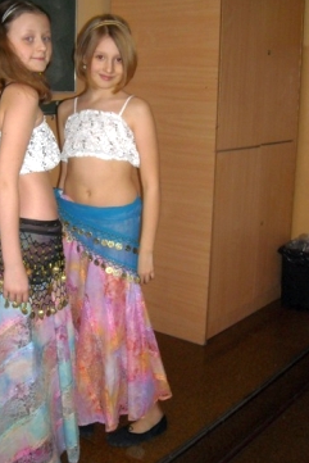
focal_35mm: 47
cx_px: 88
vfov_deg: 41.8
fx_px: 604
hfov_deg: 28.4
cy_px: 195
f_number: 2.8
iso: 200
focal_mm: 5.7
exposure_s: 1/60
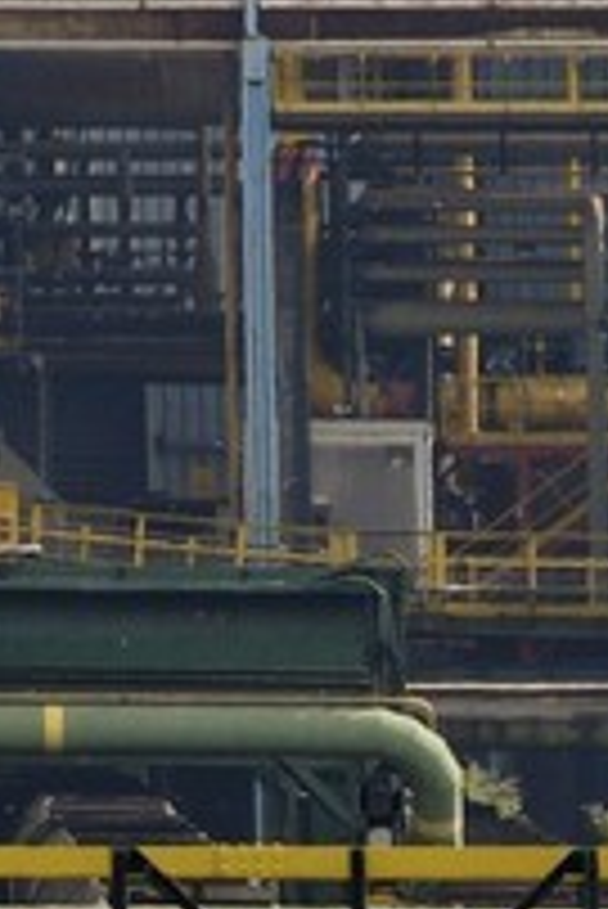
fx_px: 32015
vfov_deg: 1.6
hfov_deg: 1.1
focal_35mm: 1266
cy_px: -1112
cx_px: -1750
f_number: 14
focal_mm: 160
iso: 200
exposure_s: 1/250
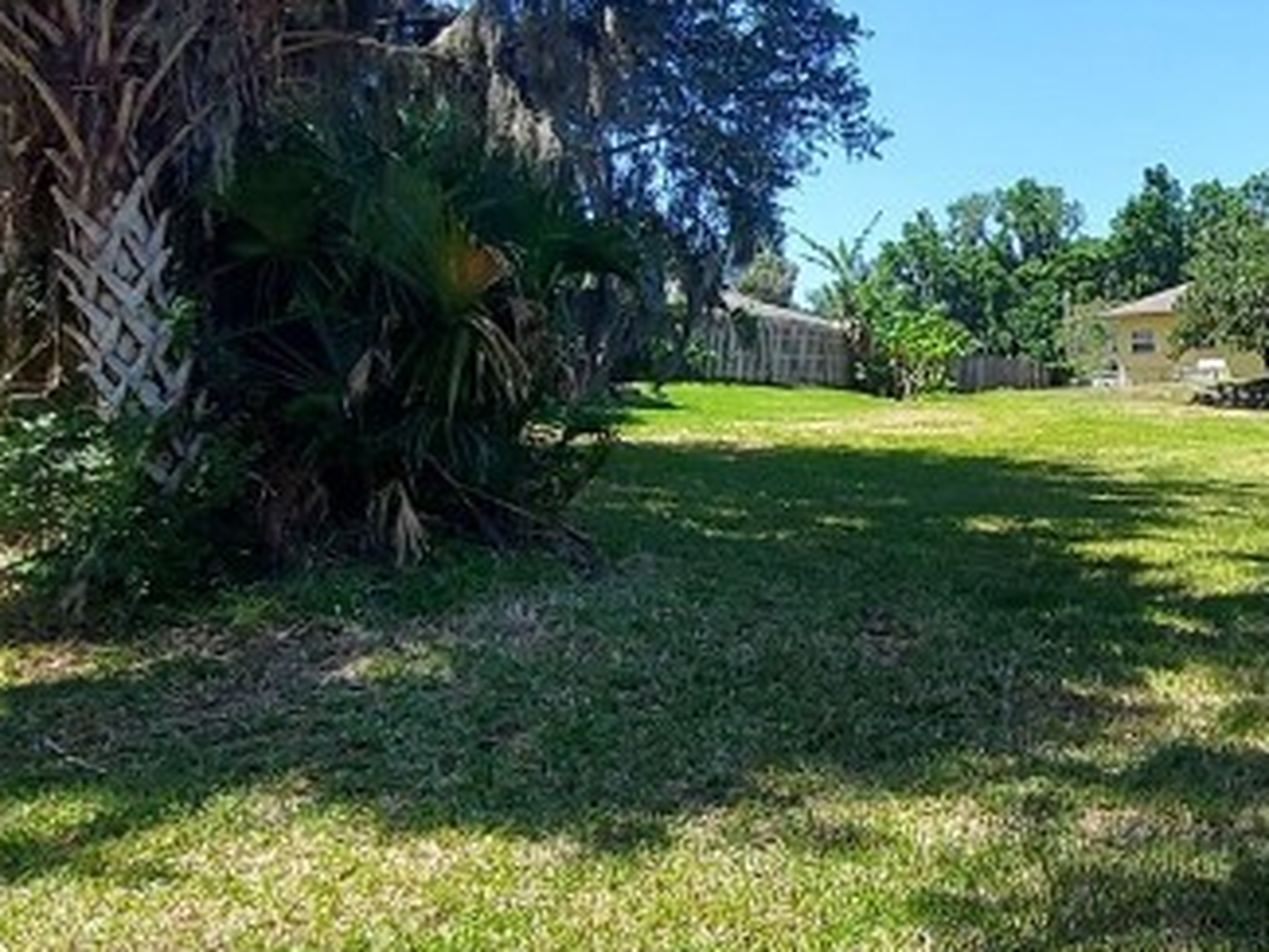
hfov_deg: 37.9
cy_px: 417
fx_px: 1504
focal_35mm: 41
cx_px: 1406
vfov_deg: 35.1
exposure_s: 1/948
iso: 50
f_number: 2.2
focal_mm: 1.74
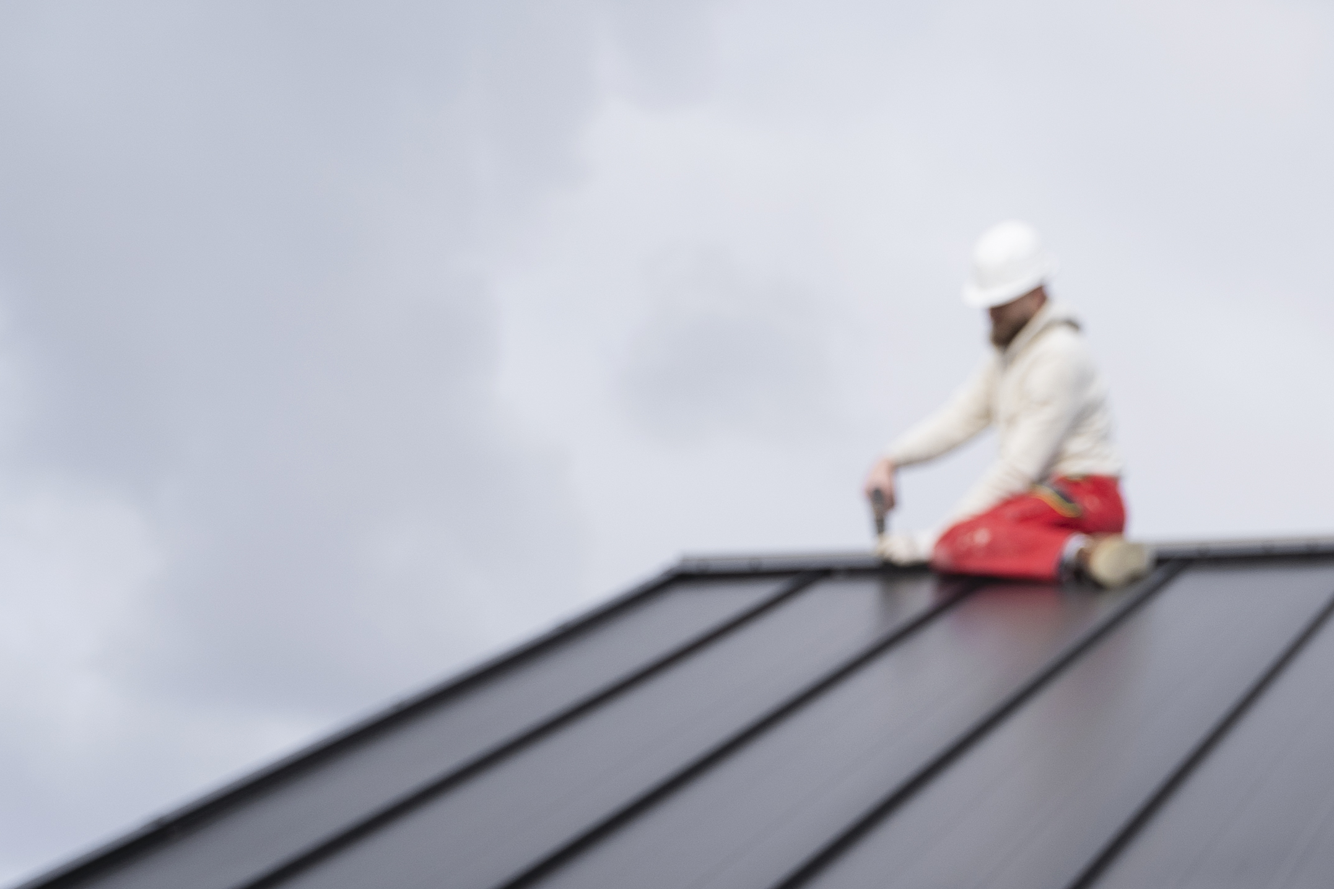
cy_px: 1025
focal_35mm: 78
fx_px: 2890
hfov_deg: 25.0
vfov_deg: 16.8
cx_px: 1280
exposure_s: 1/500
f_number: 3.5
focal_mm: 28
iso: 125
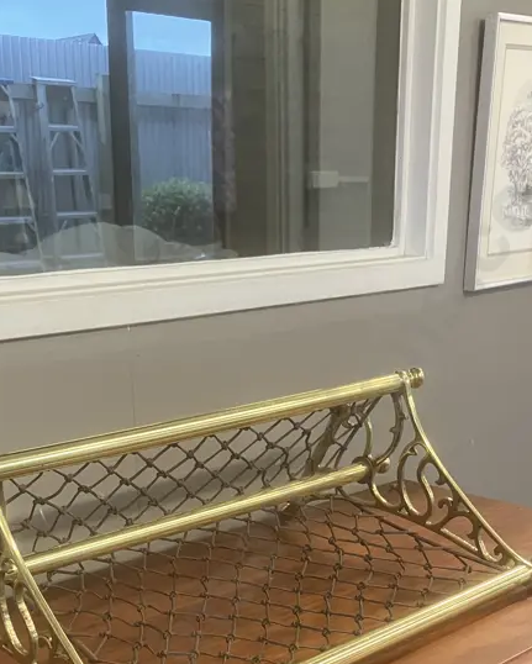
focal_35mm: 52
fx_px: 1023
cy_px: 600
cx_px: 221
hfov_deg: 29.1
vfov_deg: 34.0
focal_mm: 3.99
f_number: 1.8
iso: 250
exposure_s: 1/50
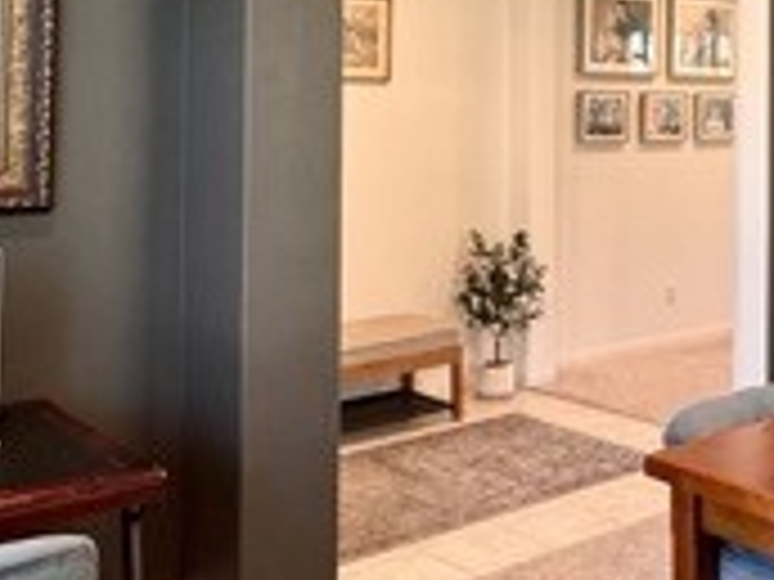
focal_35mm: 52
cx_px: 644
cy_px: 76
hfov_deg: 35.4
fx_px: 1163
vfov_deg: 27.2
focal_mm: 2.22
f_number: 2.2
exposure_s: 1/60
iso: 250
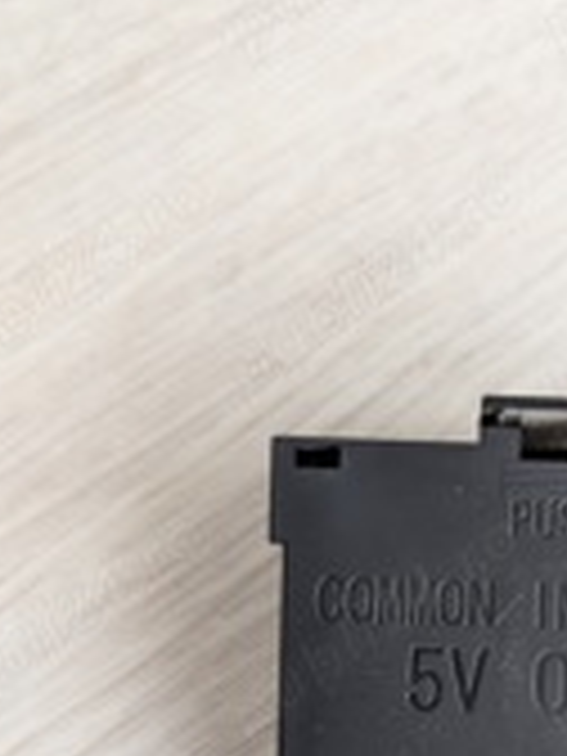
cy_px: 698
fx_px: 1245
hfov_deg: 24.8
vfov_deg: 32.0
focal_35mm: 57
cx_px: 531
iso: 122
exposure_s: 1/30.8
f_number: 1.85
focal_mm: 6.81
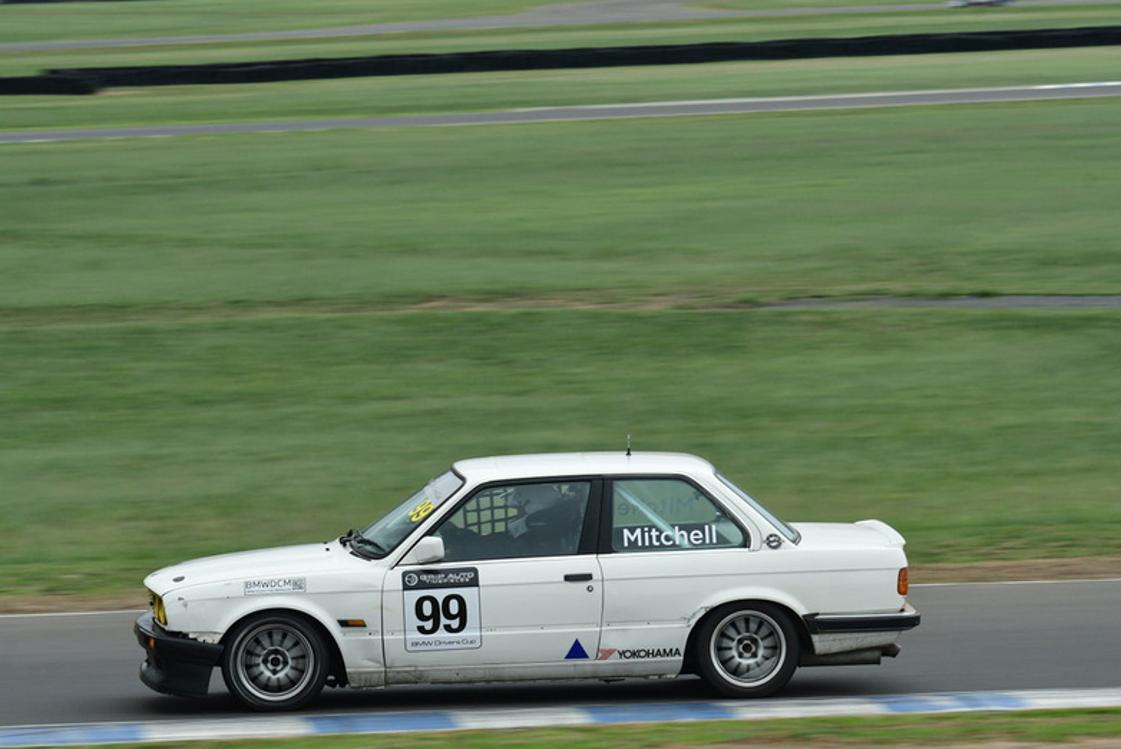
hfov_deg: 11.5
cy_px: 373
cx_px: 552
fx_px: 5544
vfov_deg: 7.7
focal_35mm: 178
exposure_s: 1/250
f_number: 11
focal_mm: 116
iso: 1250
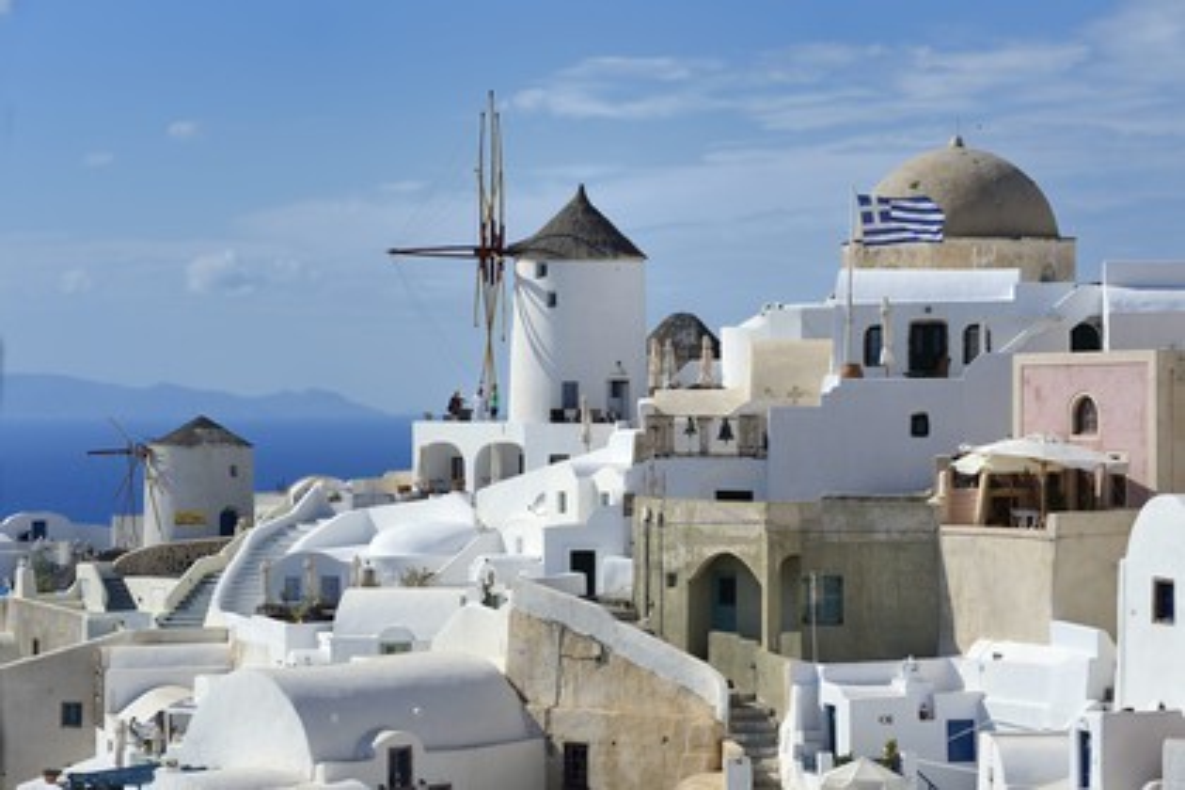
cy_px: 395
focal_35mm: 122
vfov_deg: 11.2
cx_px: 592
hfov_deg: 16.8
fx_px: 4016
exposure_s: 1/250
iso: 100
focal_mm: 122
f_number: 11
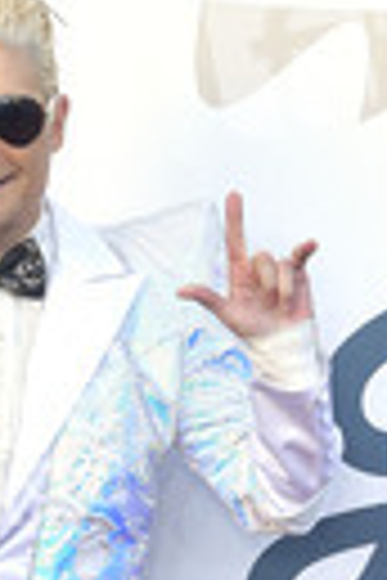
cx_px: 29
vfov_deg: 14.6
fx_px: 2193
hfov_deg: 10.0
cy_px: 706
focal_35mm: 136
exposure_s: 1/250
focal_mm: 44
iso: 500
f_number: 6.3
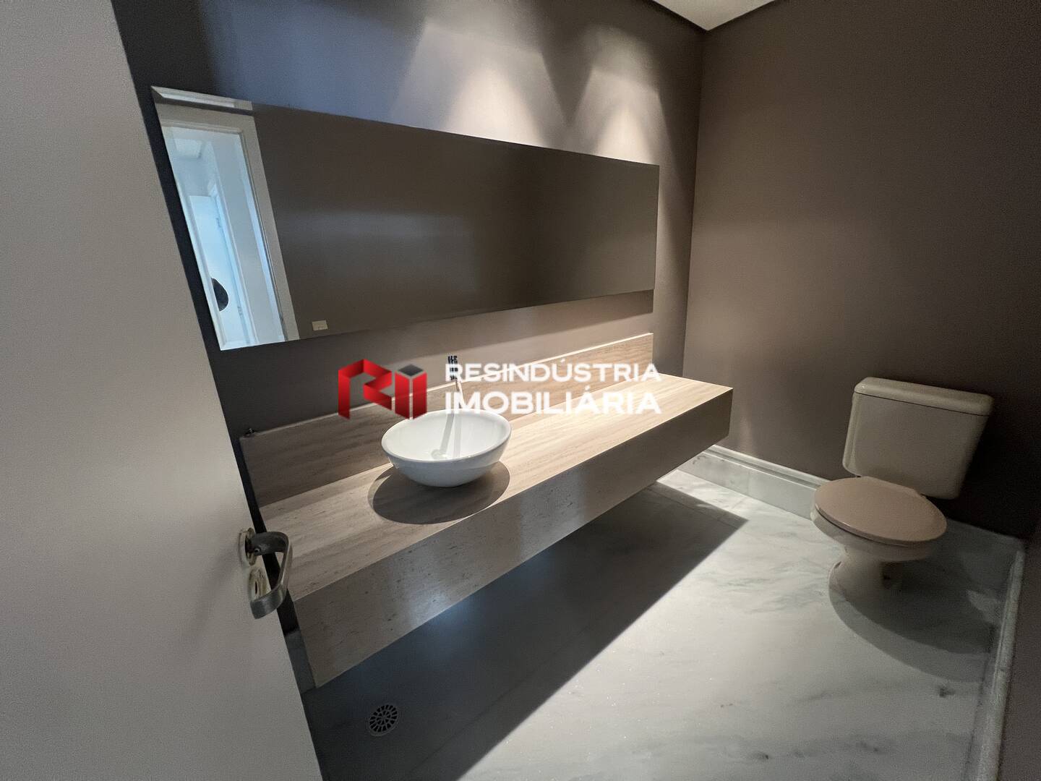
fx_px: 391
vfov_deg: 89.9
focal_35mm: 13
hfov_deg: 106.2
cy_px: 390
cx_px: 520
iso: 200
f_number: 1.8
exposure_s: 1/60
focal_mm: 1.57
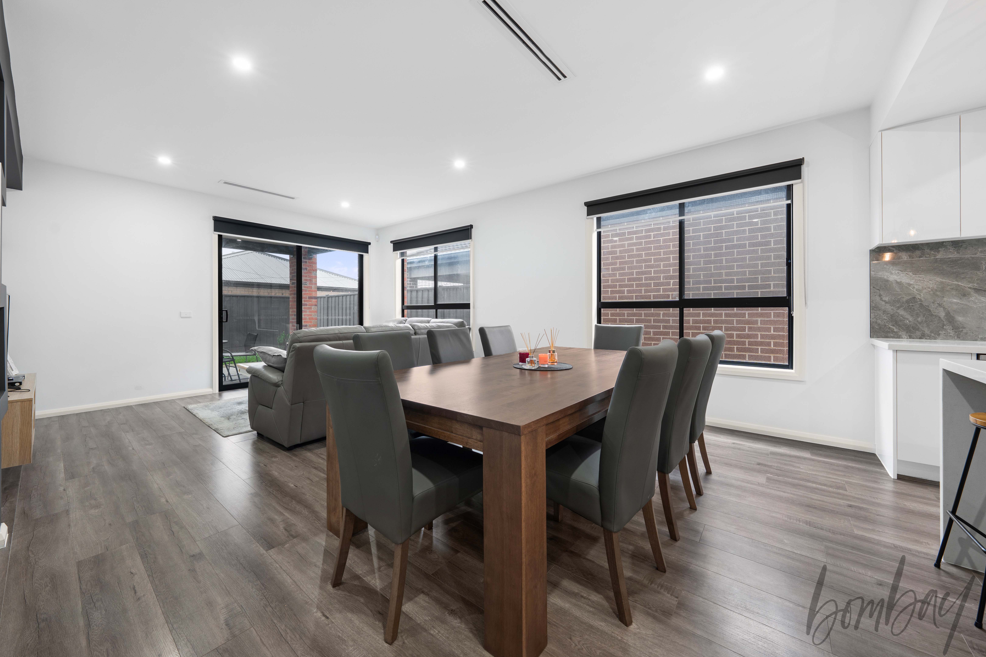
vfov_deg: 85.4
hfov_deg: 108.2
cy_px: 315
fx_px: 356
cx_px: 470
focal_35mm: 13
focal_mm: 12
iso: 160
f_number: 8
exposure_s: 1/4
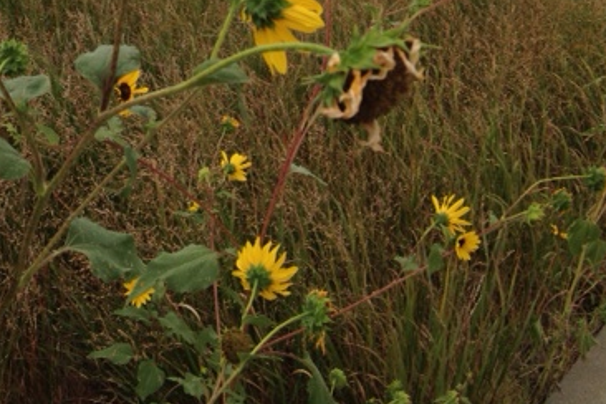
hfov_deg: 32.5
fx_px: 1010
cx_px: 127
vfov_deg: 22.0
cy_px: 22
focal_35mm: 60
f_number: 2.4
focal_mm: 4.12
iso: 50
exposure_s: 1/542
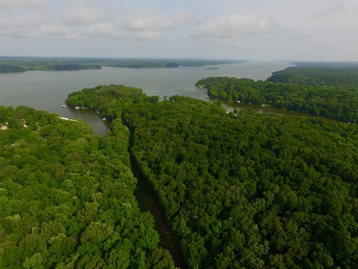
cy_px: 134
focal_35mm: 20
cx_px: 179
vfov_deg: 66.0
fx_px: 207
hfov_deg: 81.7
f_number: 2.8
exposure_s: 1/1799
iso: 100
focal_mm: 3.61
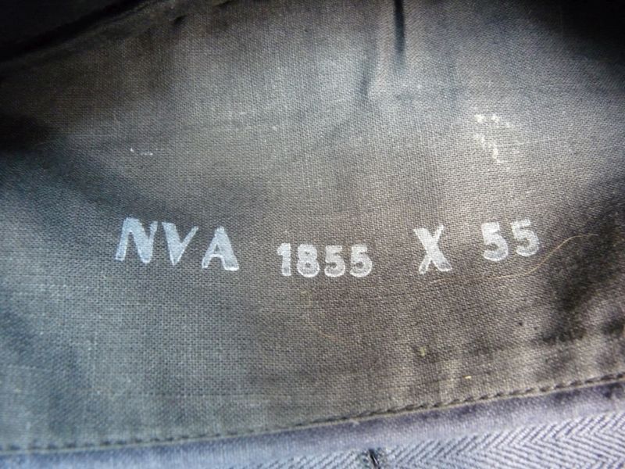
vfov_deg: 51.4
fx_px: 487
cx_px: 312
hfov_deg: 65.3
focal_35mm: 27
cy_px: 234
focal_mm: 4.8
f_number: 2.8
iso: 800
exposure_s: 1/10
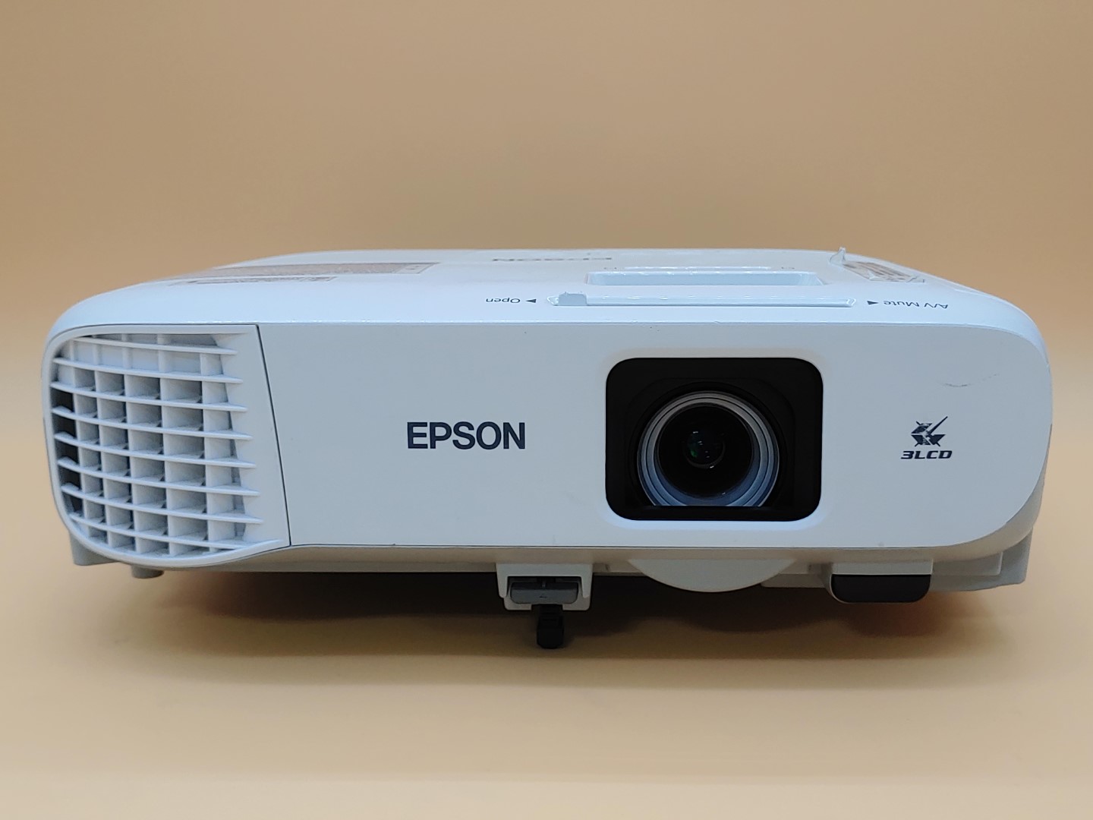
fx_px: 1389
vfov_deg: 32.9
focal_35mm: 44
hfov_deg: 42.9
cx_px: 546
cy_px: 410
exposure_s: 1/145
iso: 50
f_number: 1.8
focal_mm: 4.36
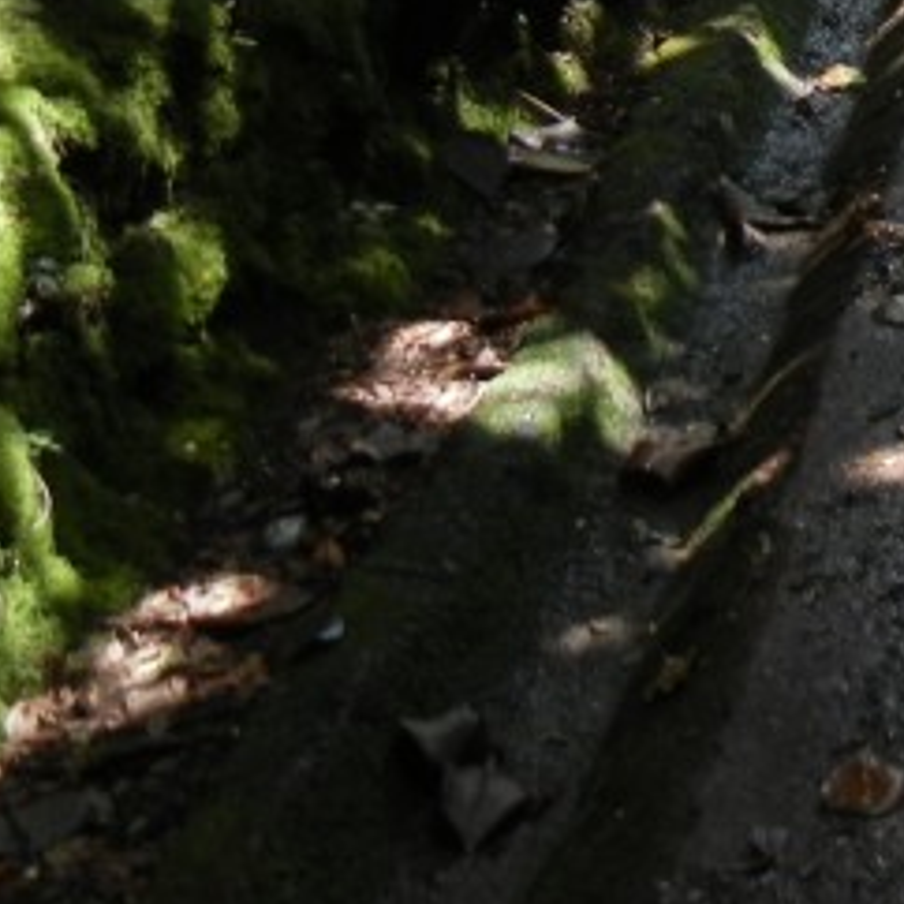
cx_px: 1345
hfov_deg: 14.5
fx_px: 3309
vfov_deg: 14.7
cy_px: -374
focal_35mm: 112
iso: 160
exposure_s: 1/69.1
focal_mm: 5.4
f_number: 3.5
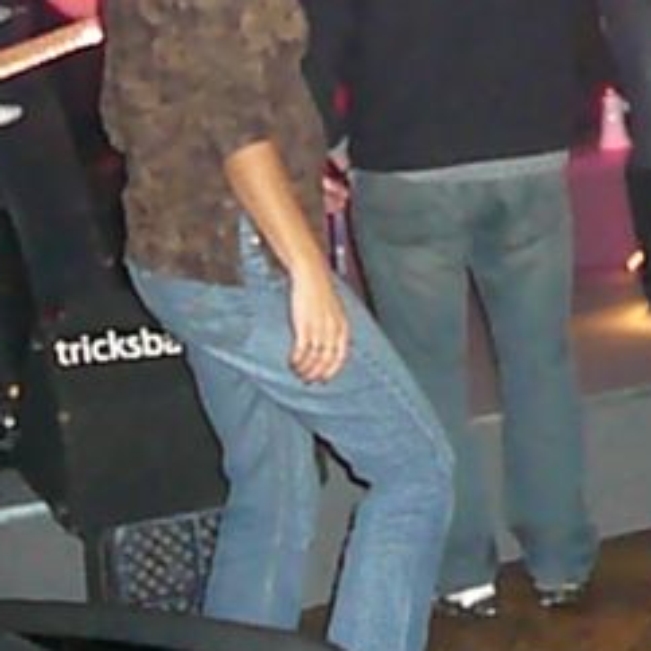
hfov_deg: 20.6
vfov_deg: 20.3
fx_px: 1766
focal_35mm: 83
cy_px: 5
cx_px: 530
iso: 1000
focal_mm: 5.2
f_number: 2.8
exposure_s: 1/30
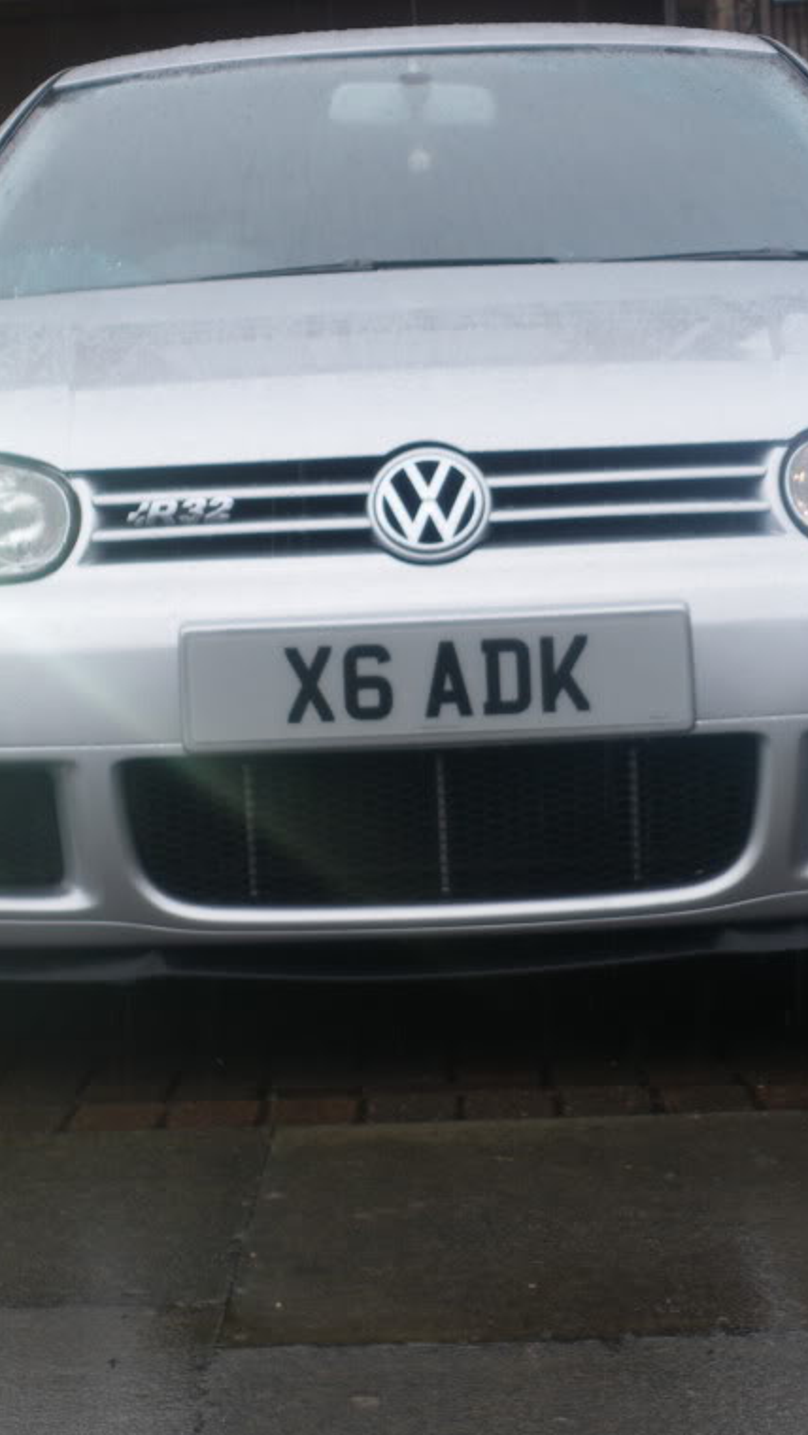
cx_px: 408
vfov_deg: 23.4
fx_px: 3463
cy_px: 723
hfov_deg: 13.3
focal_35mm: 91
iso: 64
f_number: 4.6
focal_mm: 11.1
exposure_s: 1/100
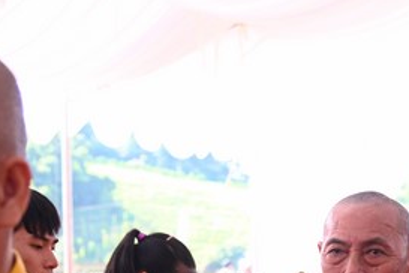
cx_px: 406
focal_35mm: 119
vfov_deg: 11.3
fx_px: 1352
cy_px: 318
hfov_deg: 16.8
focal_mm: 50
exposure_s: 1/250
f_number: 4.5
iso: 1000
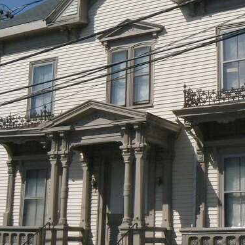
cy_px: 96
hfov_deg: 25.1
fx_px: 545
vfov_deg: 25.3
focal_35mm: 68
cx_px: 177
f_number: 8
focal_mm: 6
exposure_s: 1/1600
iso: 200
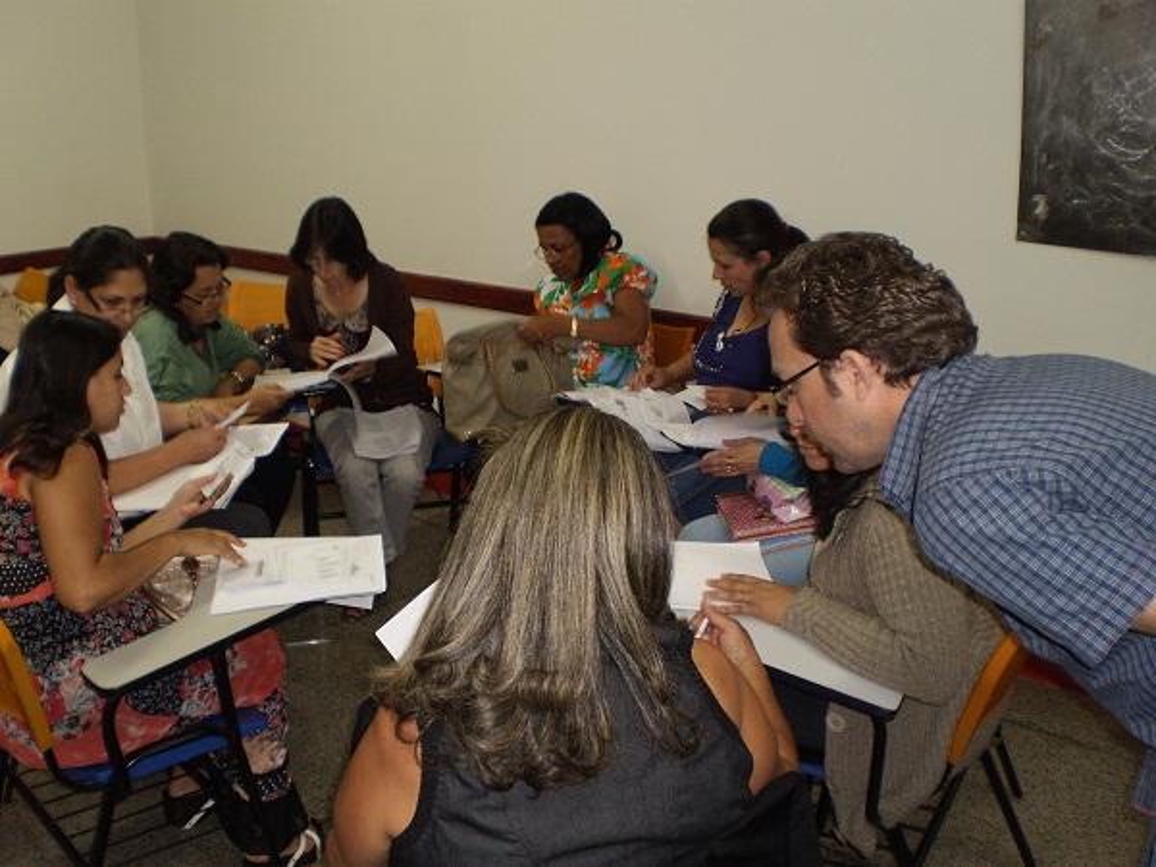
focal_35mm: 36
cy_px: 434
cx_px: 578
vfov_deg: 39.7
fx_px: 1202
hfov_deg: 51.4
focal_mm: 6.3
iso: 125
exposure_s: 1/30
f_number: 3.1
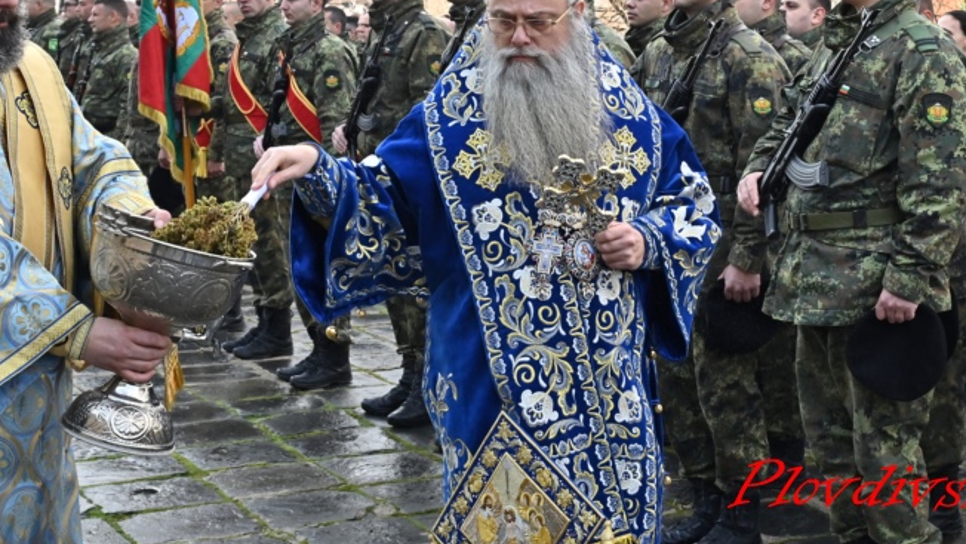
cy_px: 106
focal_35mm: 69
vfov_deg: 17.3
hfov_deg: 30.4
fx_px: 1768
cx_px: 631
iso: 1250
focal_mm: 42
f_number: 10
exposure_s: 1/500
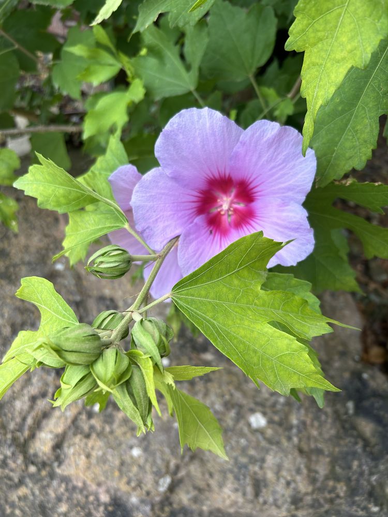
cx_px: 194
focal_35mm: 26
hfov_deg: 53.1
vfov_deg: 67.3
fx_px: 389
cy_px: 258
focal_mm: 5.7
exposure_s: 1/733
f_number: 1.5
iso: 50
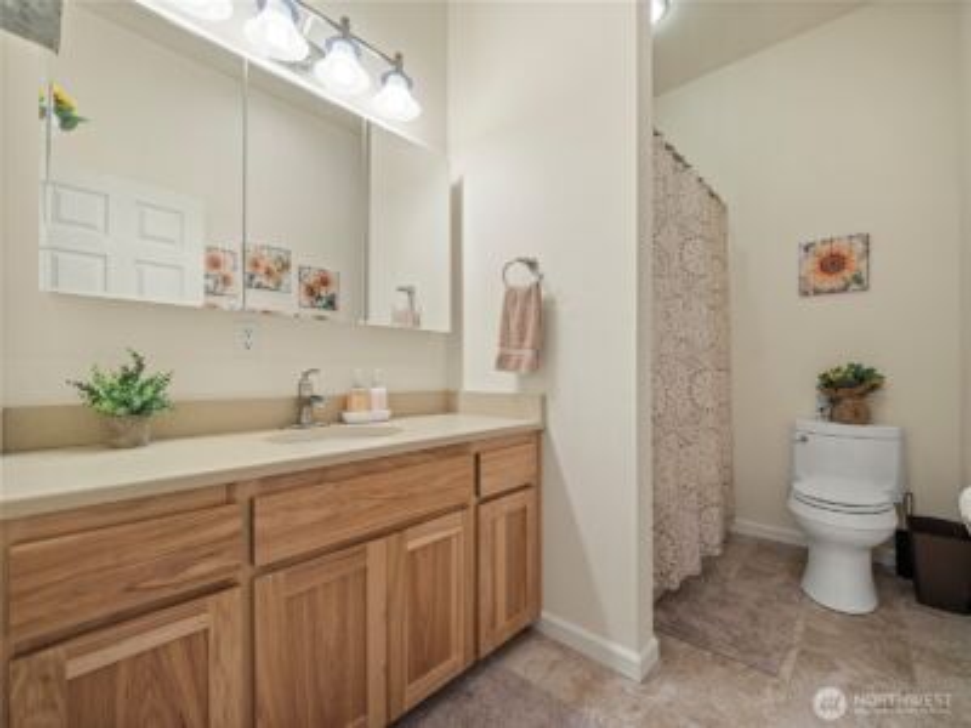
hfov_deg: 102.1
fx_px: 393
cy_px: 364
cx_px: 486
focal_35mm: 14
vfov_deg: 85.7
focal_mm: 7
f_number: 4
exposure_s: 1/8
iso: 100
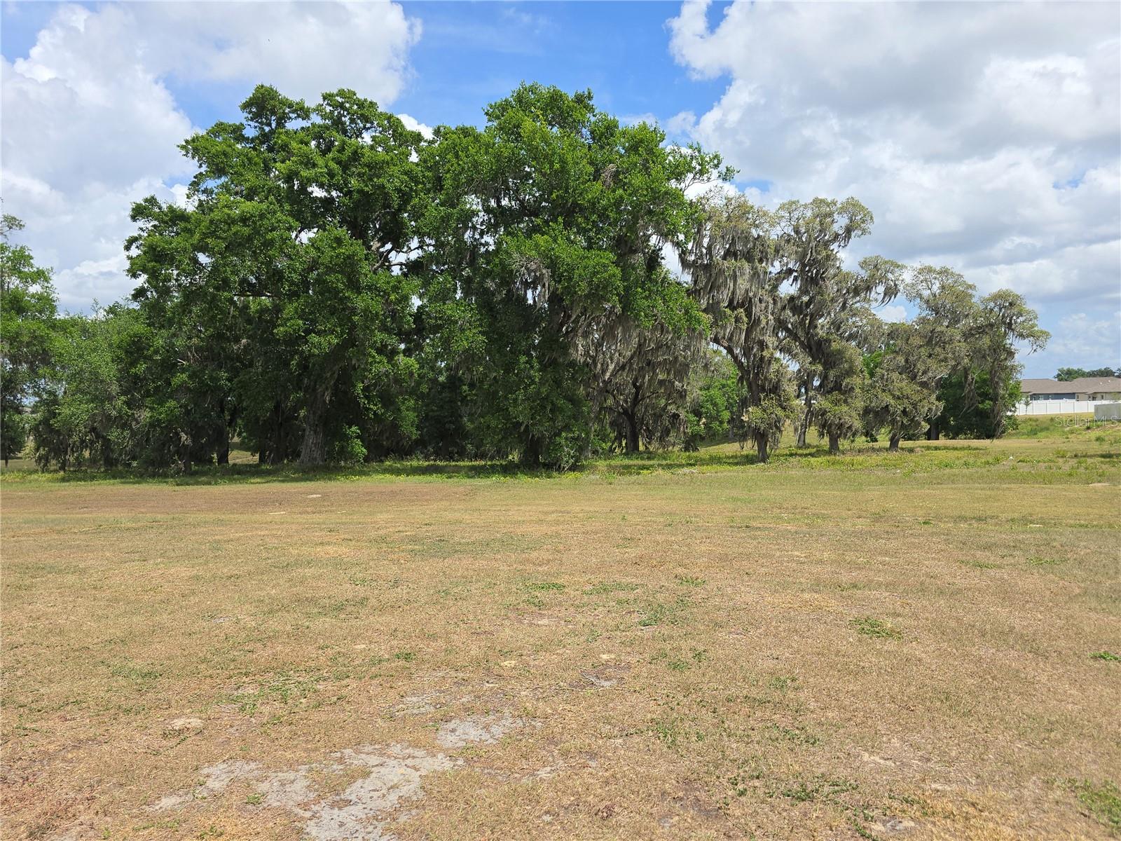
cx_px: 560
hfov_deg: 73.9
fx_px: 745
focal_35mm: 23
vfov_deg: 58.9
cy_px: 420
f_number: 1.7
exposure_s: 1/895
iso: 12
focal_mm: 6.3
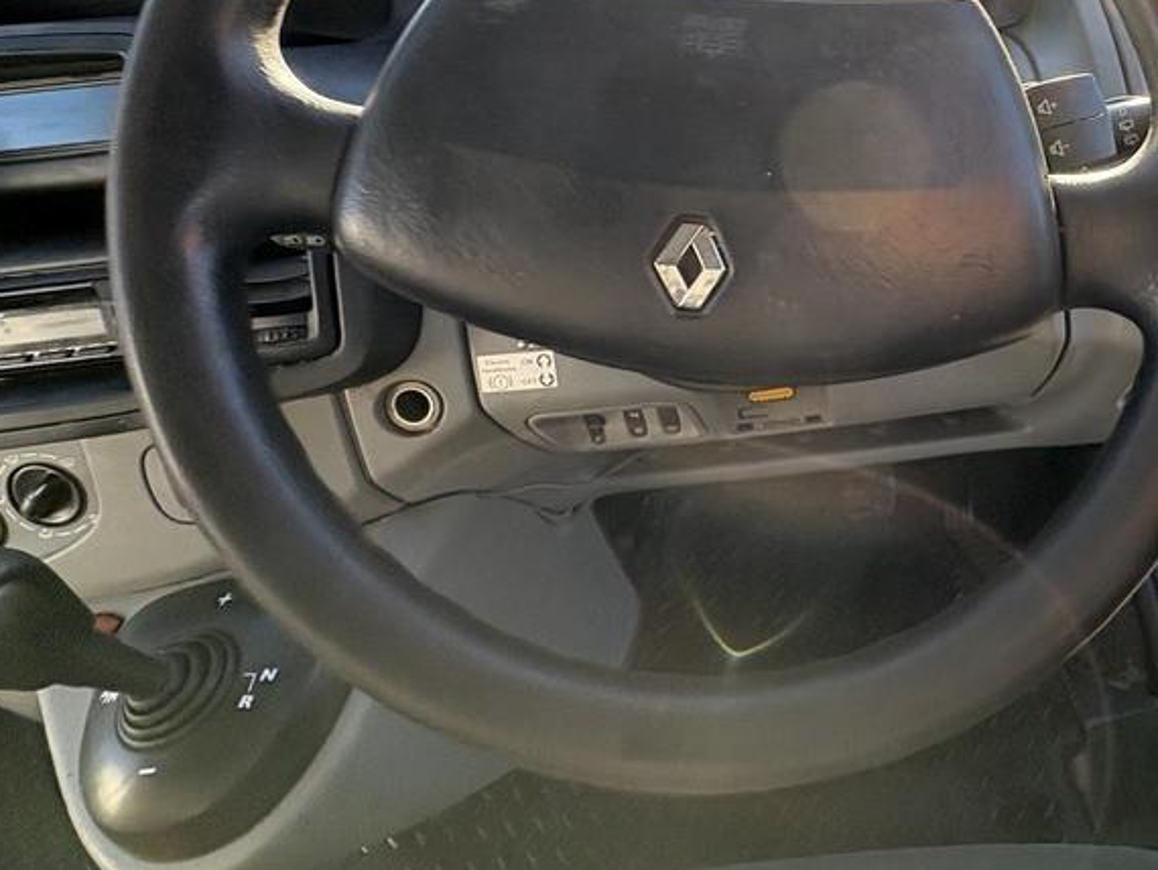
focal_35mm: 22
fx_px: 736
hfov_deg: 72.3
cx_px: 833
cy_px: 240
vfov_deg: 58.6
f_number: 2.2
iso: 80
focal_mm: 2.22
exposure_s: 1/132
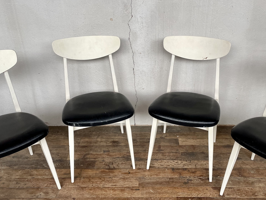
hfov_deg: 48.9
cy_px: 94
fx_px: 292
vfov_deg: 37.7
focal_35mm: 38
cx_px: 147
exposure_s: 1/121
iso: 125
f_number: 1.6
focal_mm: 4.2
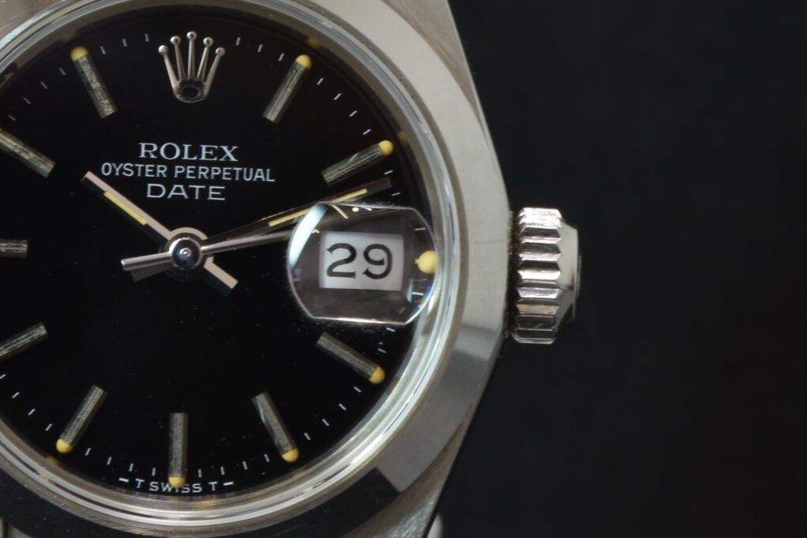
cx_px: 291
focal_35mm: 340
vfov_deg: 4.0
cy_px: 29
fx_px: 7623
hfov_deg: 6.1
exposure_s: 1/2.5
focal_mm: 90
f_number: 18
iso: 100
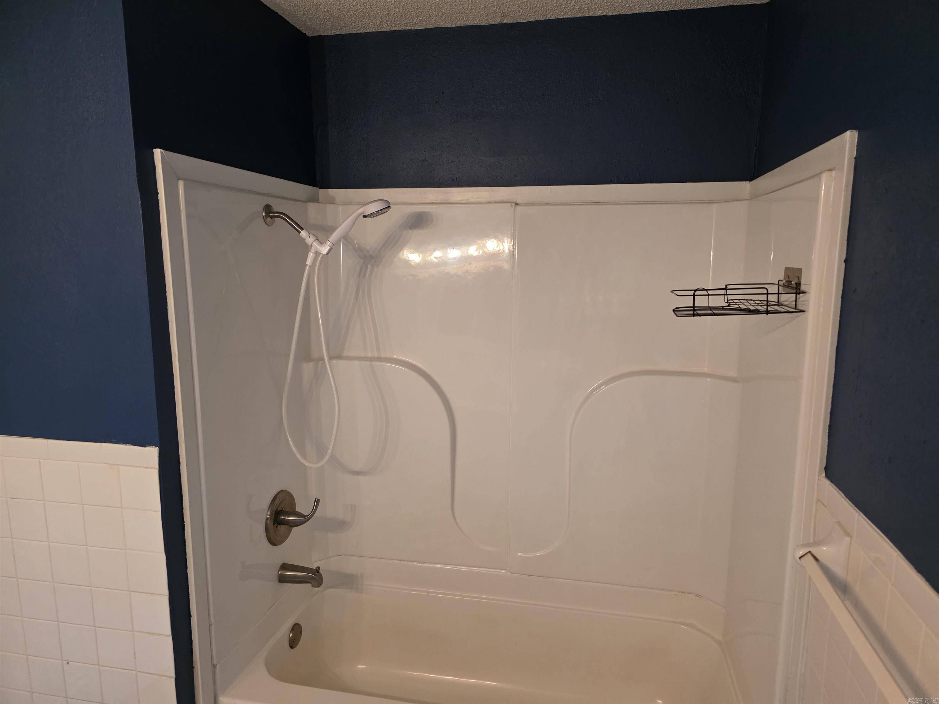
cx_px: 470
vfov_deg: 58.9
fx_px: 624
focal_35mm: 23
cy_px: 352
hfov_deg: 73.9
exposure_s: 1/120
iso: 1000
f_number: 1.7
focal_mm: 6.3
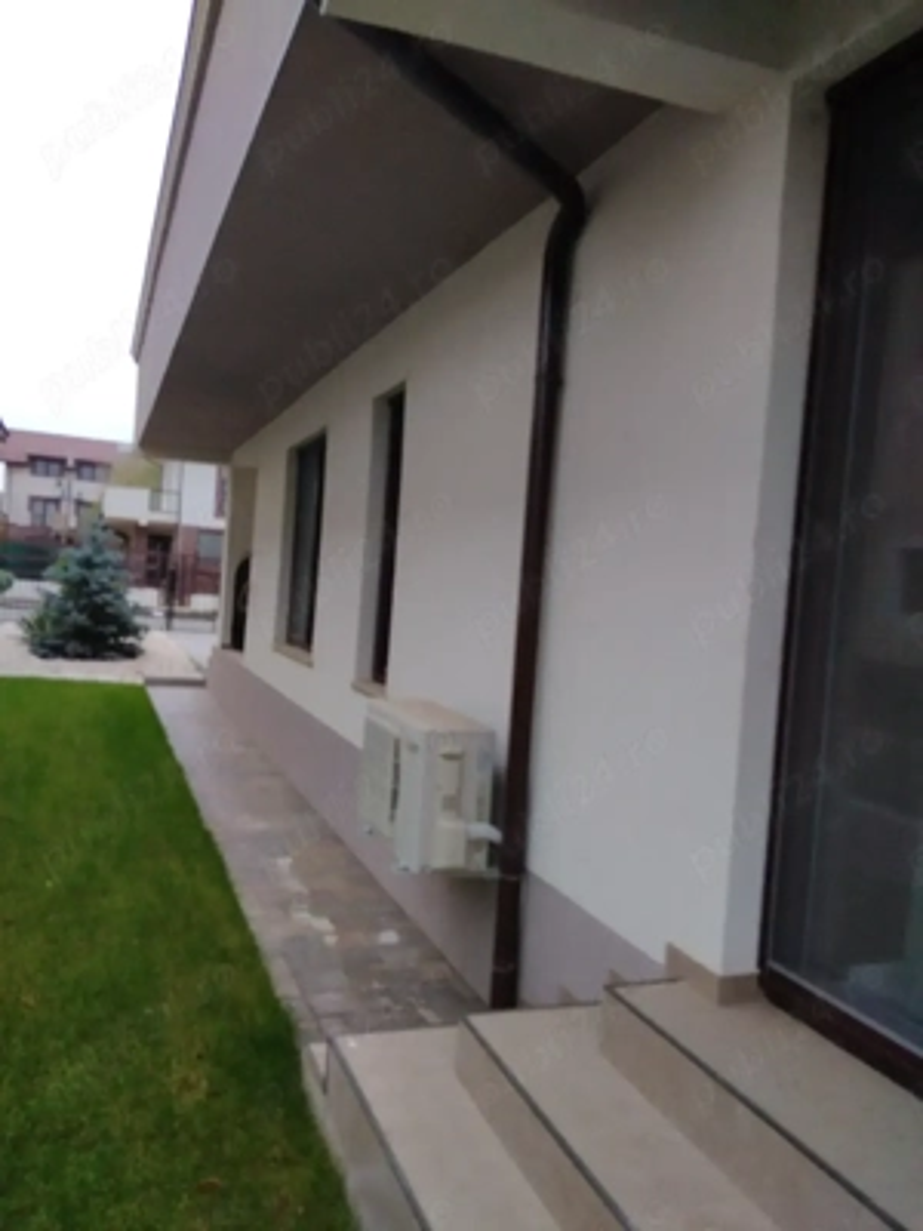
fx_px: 924
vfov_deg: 67.3
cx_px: 462
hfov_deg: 53.1
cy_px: 616
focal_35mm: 26
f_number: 1.8
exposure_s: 1/160
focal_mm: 3.6
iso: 100
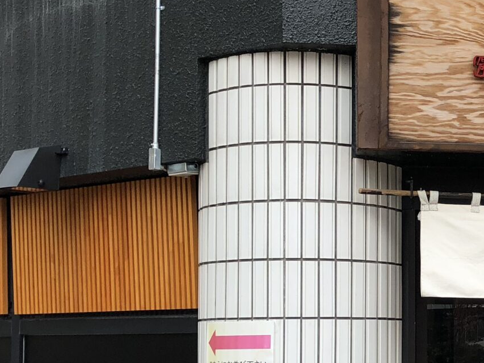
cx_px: 504
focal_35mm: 84
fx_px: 1175
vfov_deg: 17.4
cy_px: 284
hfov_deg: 22.2
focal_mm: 3.99
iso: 20
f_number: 1.8
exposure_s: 1/889
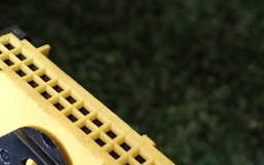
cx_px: 54
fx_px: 532
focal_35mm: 74
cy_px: 114
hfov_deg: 27.3
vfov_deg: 17.5
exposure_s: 1/60
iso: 800
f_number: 2.3
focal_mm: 5.4
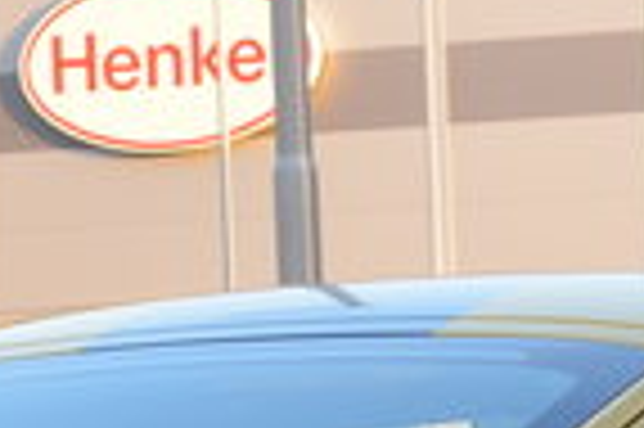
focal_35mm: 442
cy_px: 755
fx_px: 7892
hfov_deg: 4.7
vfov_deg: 3.1
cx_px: 446
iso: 450
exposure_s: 1/60
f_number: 8
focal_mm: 55
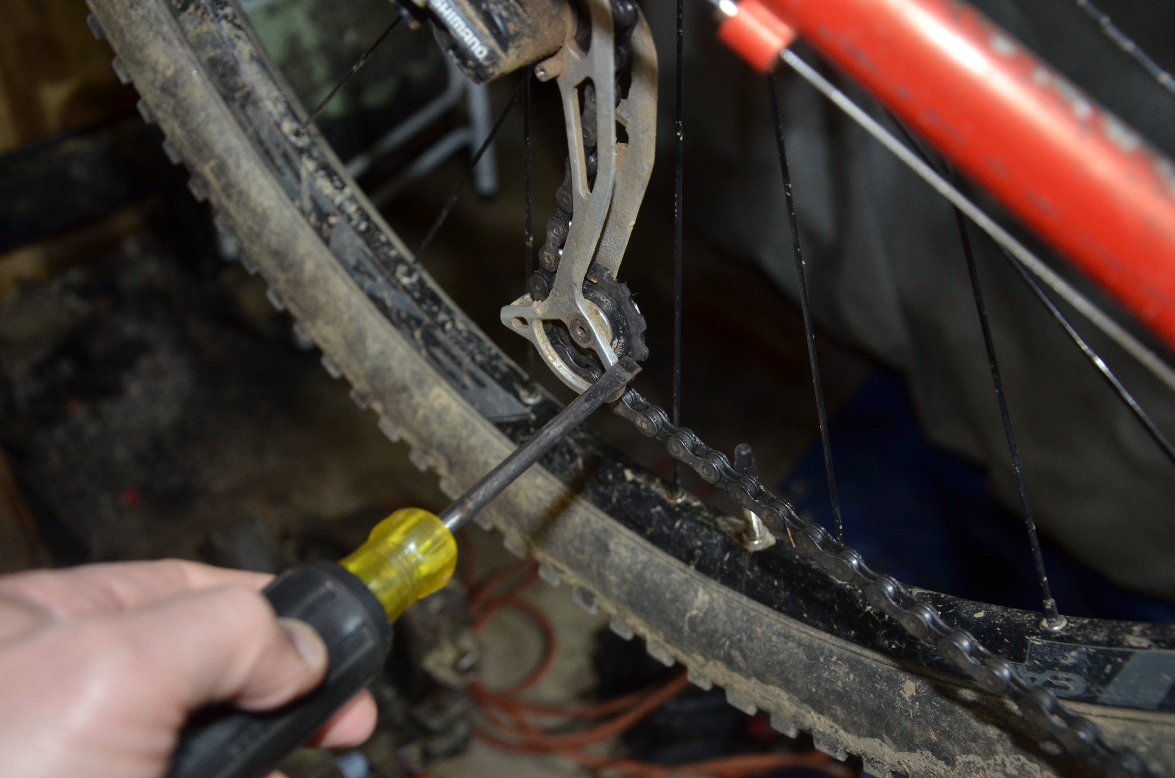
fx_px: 1368
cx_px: 588
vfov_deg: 31.8
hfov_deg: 46.5
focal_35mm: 42
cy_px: 389
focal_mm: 28
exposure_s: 1/60
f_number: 4
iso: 800
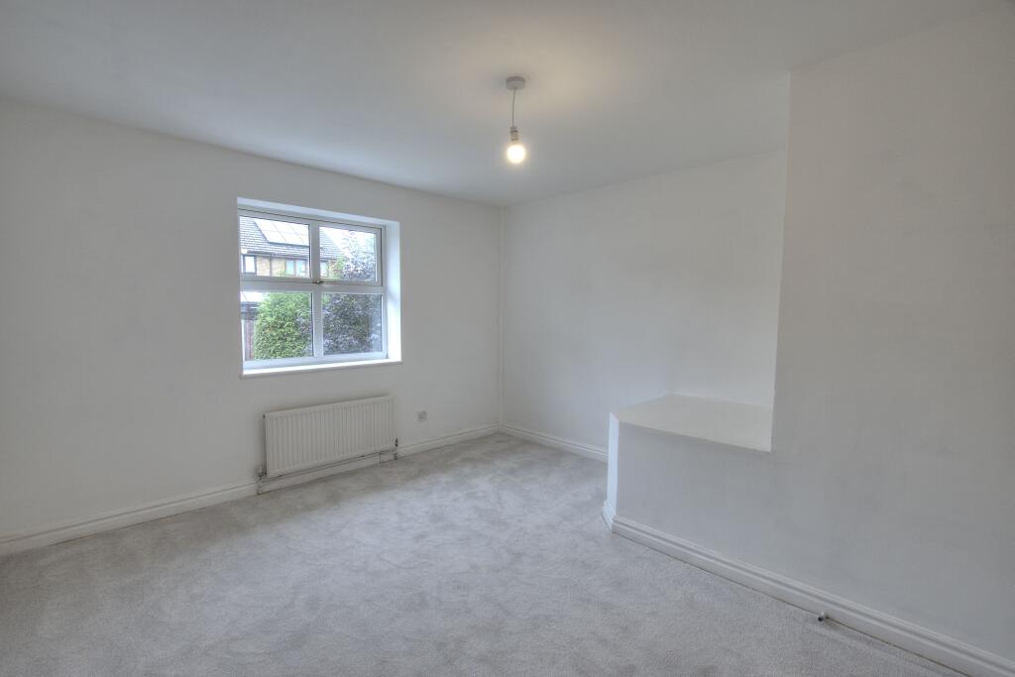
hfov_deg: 100.4
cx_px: 508
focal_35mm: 15
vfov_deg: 77.3
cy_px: 338
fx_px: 423
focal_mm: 10
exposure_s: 1/40
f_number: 8
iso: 400
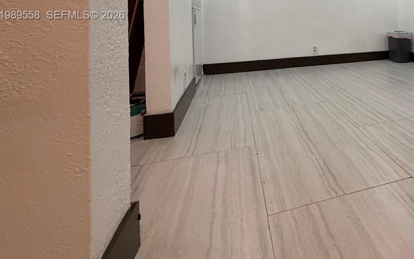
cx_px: 346
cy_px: 16
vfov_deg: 42.7
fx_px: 293
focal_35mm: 26
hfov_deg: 62.7
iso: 250
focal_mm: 2.22
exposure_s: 1/120
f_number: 2.2
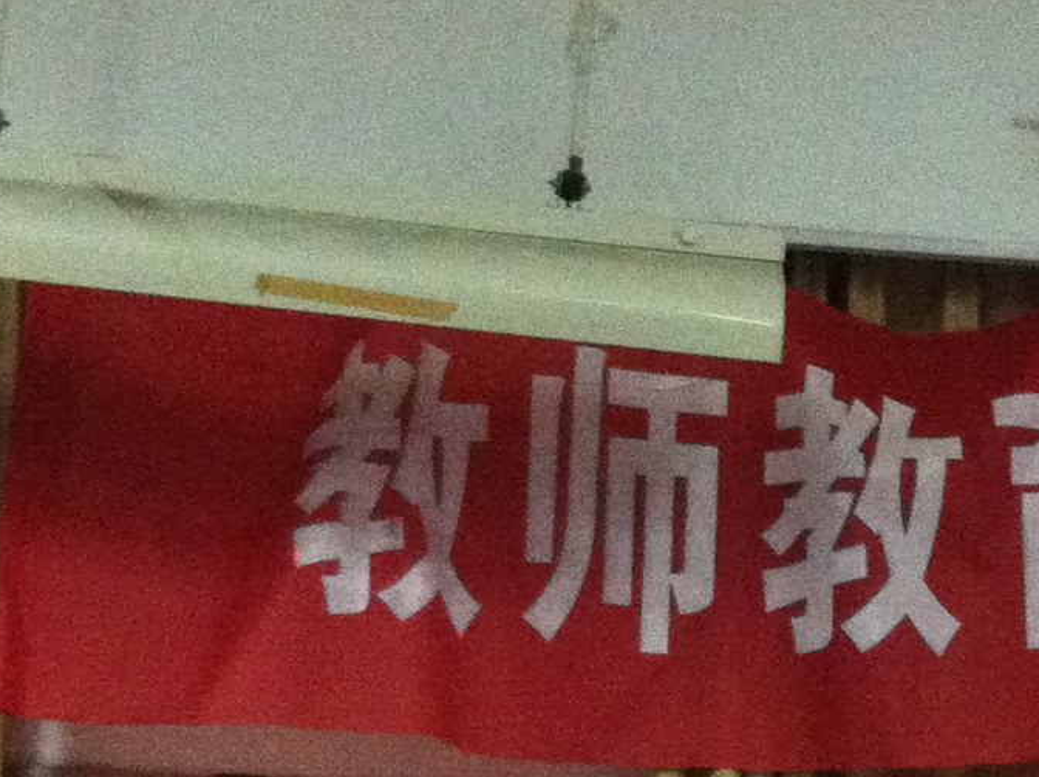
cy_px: 950
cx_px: 618
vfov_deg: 10.8
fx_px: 4046
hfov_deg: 14.6
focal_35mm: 135
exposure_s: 1/15
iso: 640
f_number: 2.8
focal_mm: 3.85
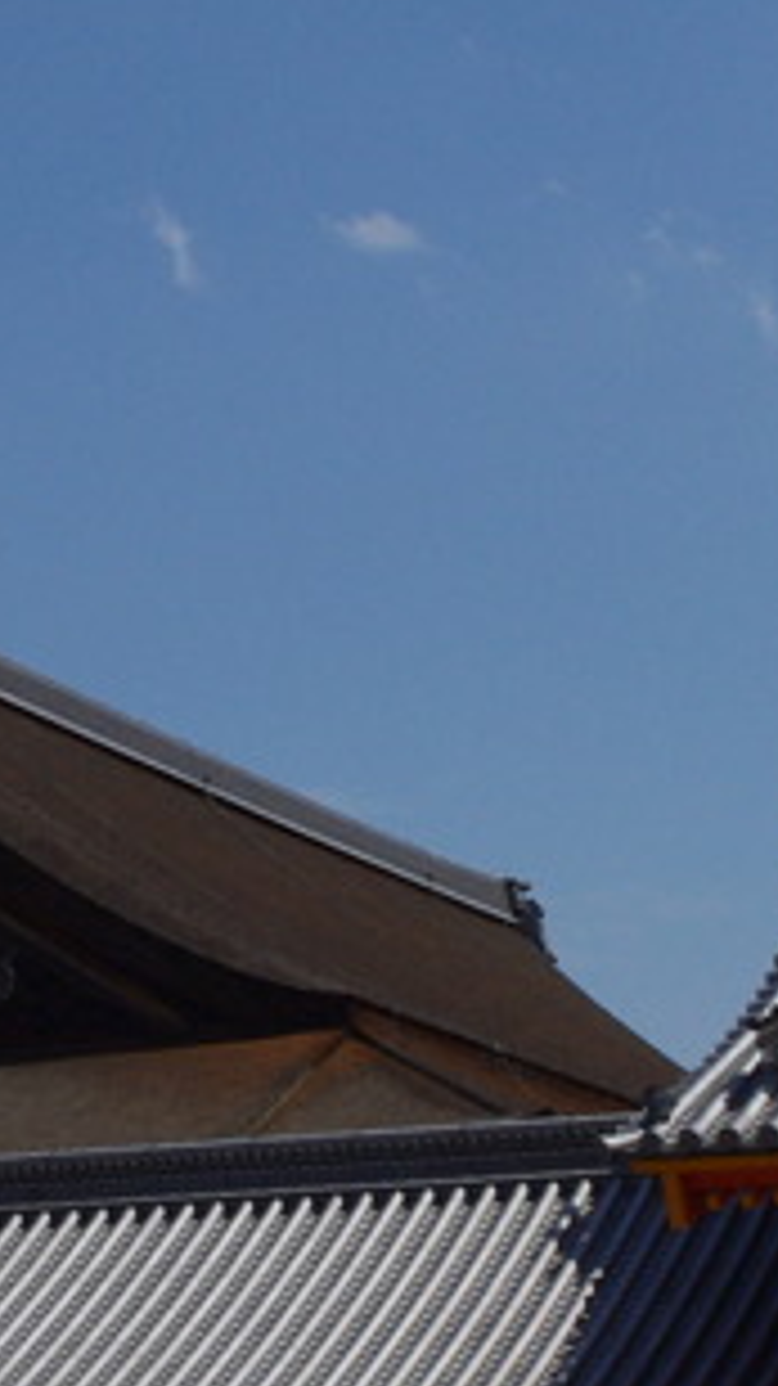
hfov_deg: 11.2
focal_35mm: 108
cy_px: 909
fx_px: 3965
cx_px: 414
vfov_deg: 19.8
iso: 400
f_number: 14
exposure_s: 1/500
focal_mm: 21.25
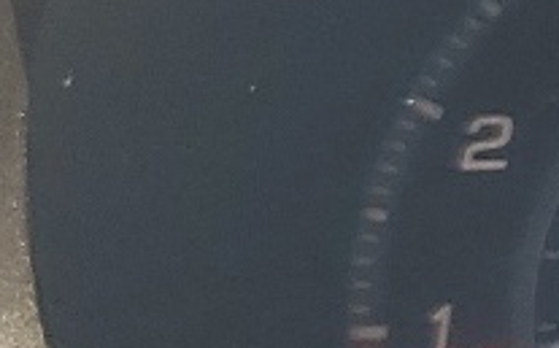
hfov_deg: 8.4
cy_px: 426
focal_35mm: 213
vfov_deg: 6.1
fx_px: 3242
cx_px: 1655
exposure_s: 1/213
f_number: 1.5
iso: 50
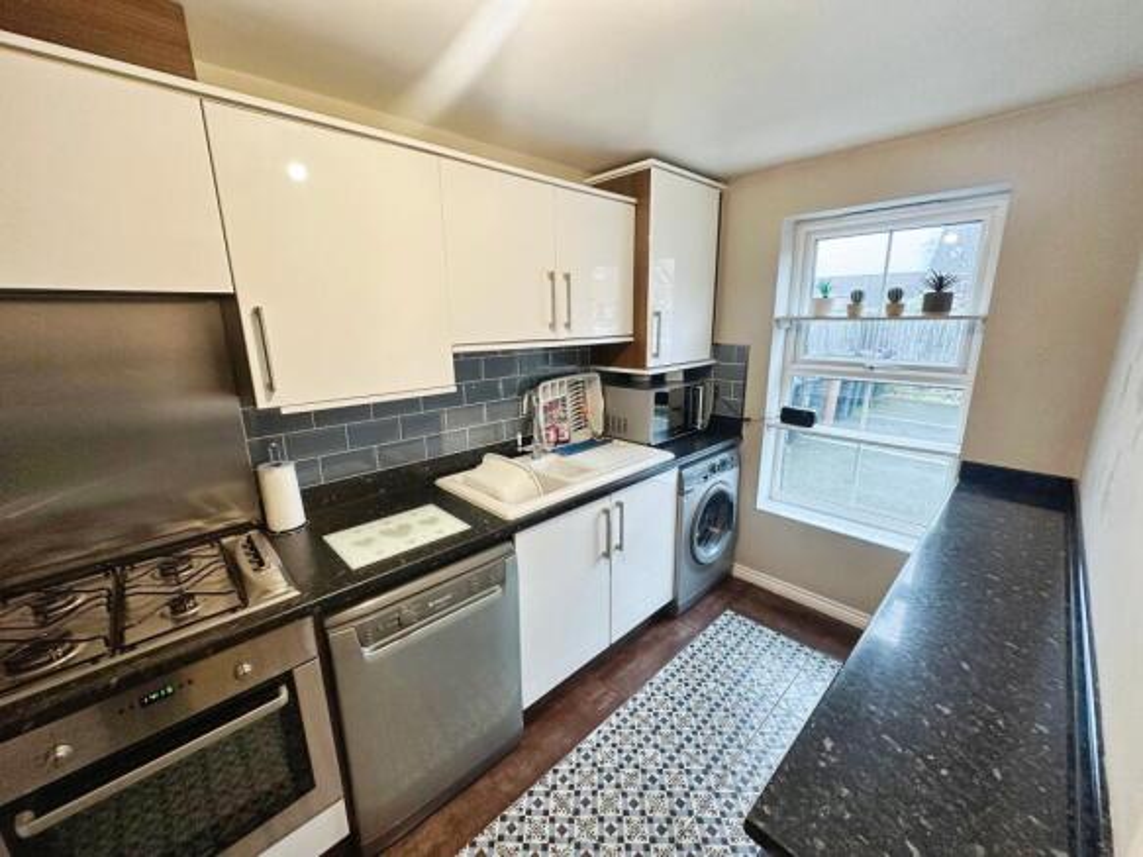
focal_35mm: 14
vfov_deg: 85.7
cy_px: 428
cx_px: 572
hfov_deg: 102.1
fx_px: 462
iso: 320
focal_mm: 2.22
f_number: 2.2
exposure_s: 1/71
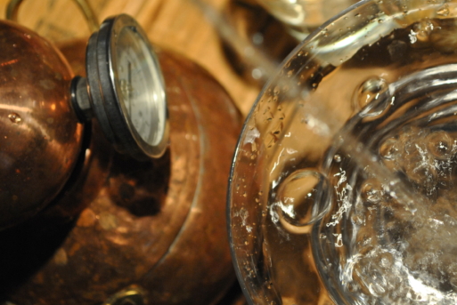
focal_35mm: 121
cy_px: 110
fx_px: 1534
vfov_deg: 11.4
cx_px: 288
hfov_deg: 16.9
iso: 500
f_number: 5.6
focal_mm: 55
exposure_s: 1/30
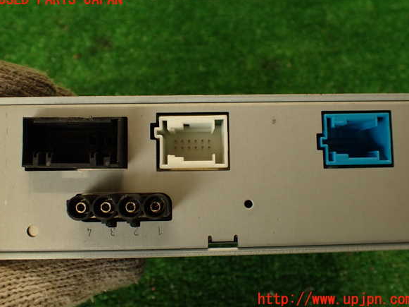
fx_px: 366
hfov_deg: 58.4
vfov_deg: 45.4
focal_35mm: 31
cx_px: 206
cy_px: 150
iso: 200
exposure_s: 1/60
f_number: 2.3
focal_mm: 5.4
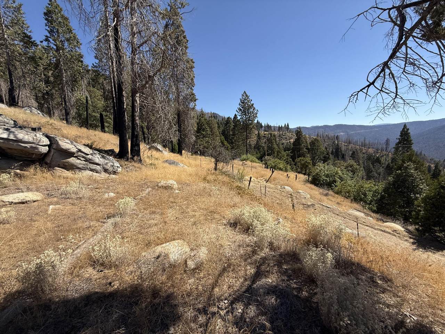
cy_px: 167
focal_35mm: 14
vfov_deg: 85.7
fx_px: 180
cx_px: 222
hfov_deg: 102.1
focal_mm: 2.22
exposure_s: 1/1848
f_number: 2.2
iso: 50
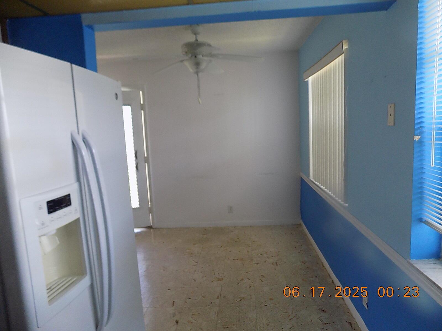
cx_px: 221
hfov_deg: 73.9
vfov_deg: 58.9
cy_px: 166
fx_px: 294
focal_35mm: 23
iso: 140
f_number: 3.1
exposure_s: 1/30
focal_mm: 4
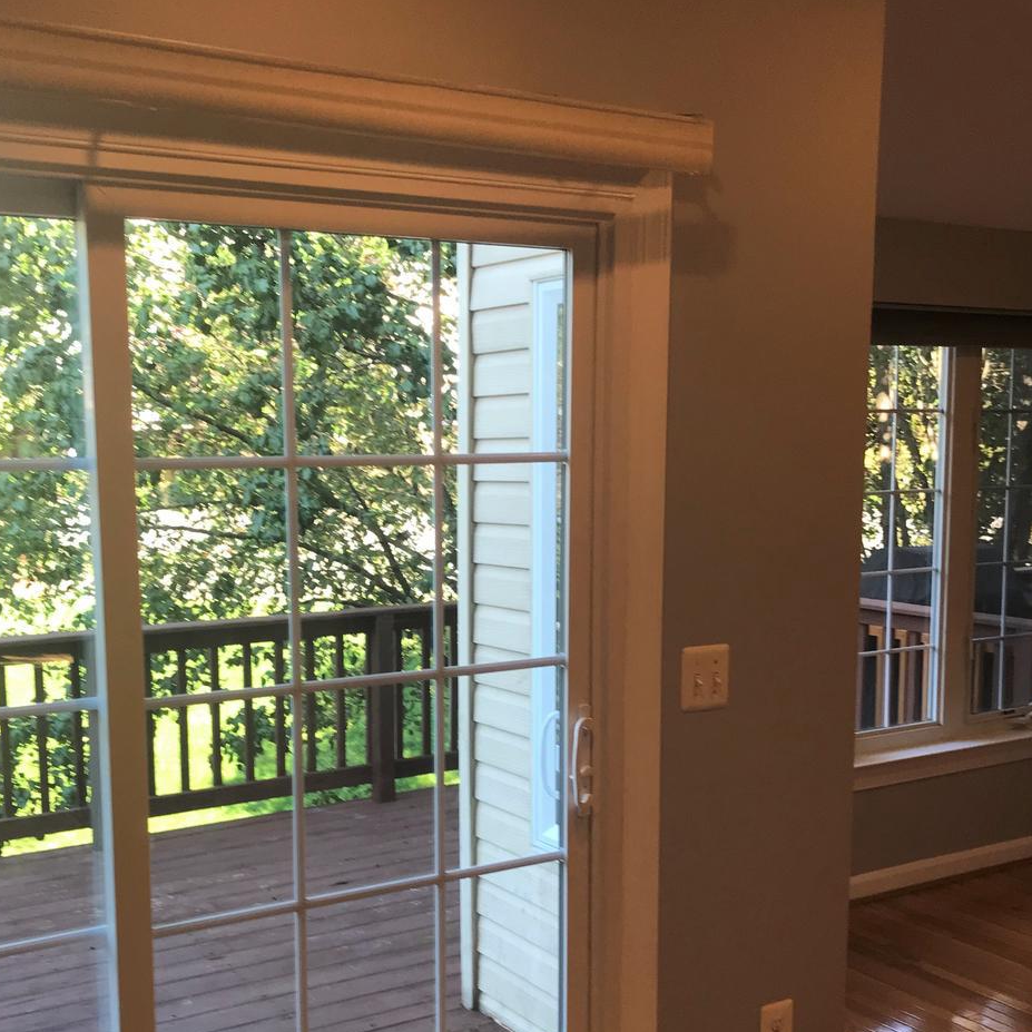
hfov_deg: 40.8
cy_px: 670
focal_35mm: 41
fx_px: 1383
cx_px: 435
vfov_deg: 40.5
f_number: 1.8
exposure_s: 1/120
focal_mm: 3.99
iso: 32
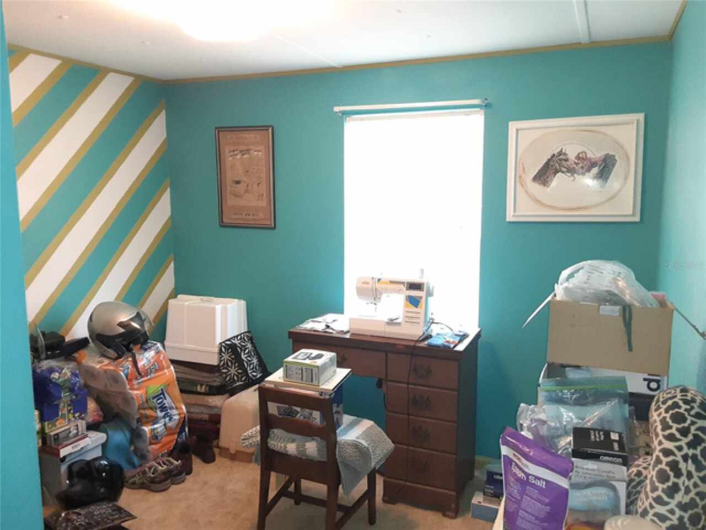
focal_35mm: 27
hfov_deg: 65.3
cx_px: 353
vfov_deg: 51.4
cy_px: 265
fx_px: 551
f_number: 1.9
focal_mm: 2.91
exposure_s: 1/40
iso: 250
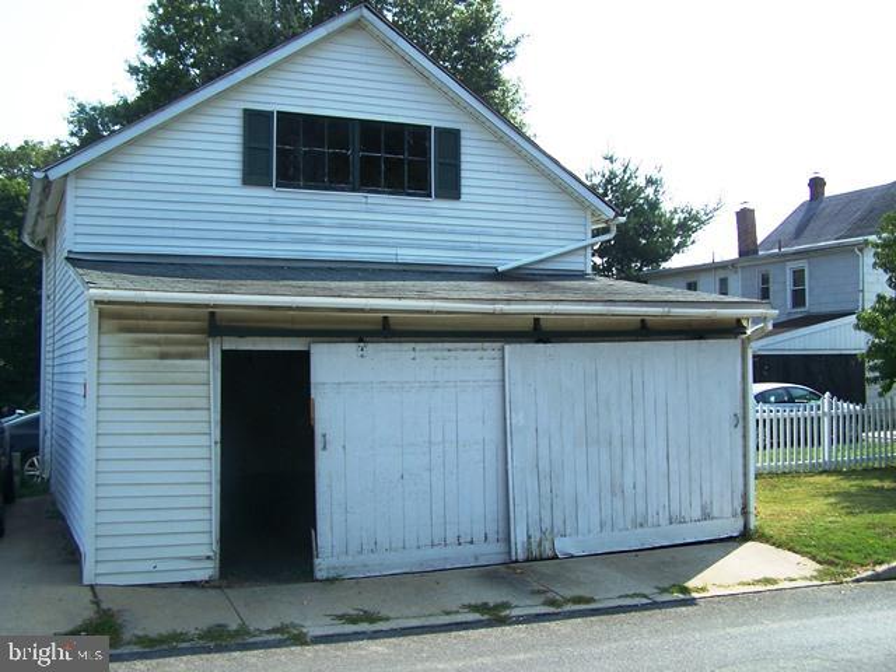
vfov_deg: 37.7
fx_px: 984
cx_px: 448
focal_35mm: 38
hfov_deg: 49.0
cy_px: 336
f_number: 2.8
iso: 80
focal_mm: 6.3
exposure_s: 1/1000
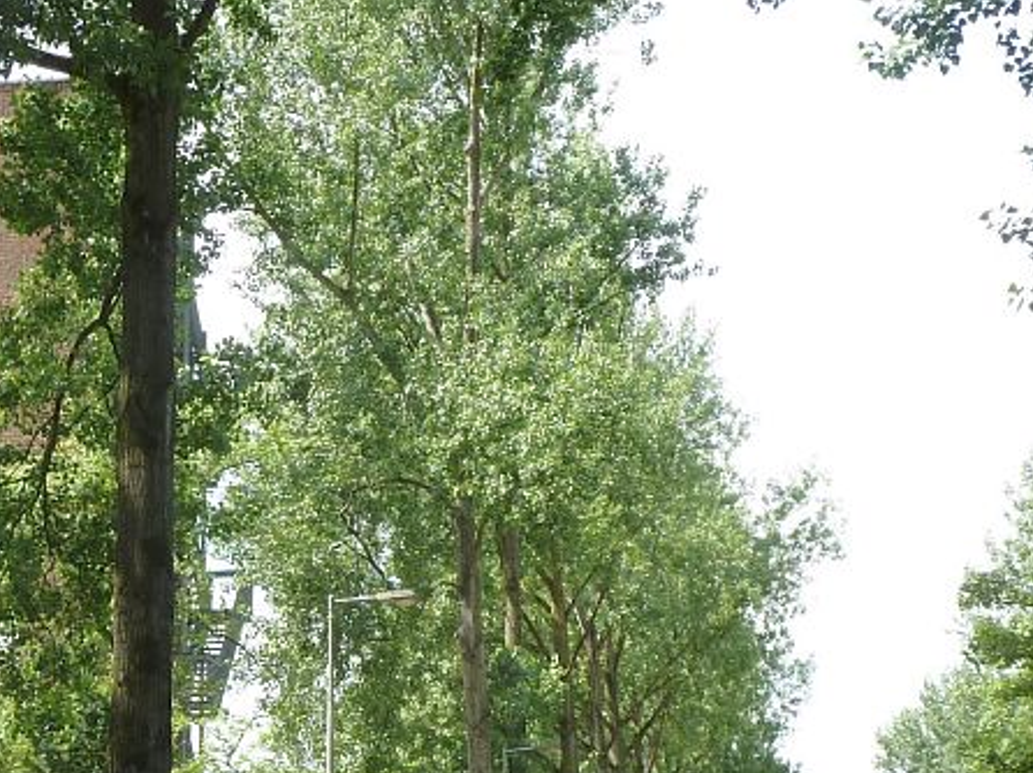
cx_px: 241
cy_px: 686
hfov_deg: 22.8
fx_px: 2535
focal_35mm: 85
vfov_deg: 17.1
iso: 80
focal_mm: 6.1
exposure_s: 1/160
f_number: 4
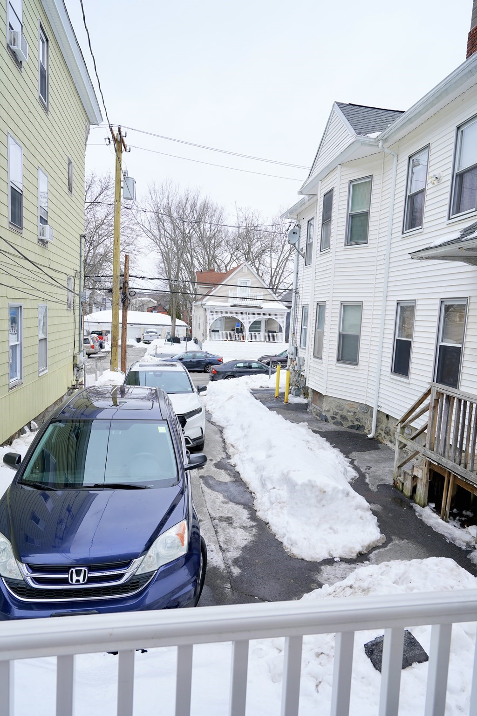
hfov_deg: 57.2
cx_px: 238
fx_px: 437
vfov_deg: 78.6
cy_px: 358
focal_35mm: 22
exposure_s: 1/100
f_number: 7.1
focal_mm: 22
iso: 100
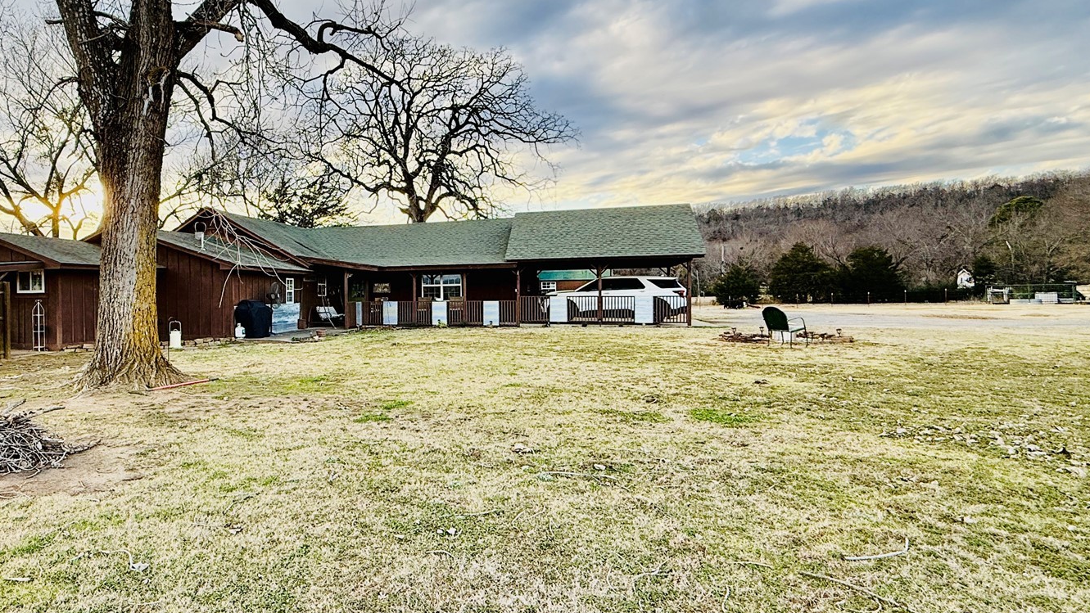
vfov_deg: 51.5
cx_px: 352
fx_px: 636
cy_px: 300
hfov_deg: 78.2
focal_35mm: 22
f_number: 2.2
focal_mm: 2.22
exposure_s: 1/379
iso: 64
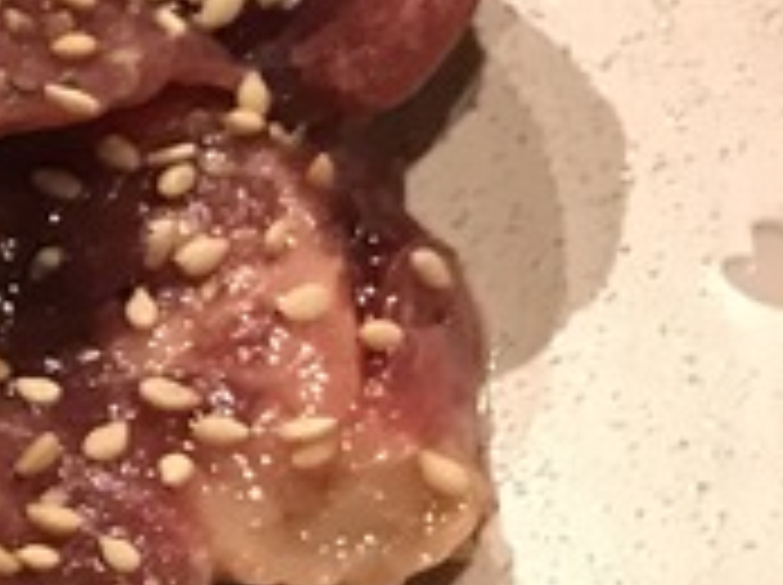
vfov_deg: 9.0
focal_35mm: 165
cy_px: 194
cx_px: -1292
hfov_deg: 10.0
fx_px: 3727
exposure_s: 1/14
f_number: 1.8
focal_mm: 3.99
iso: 100
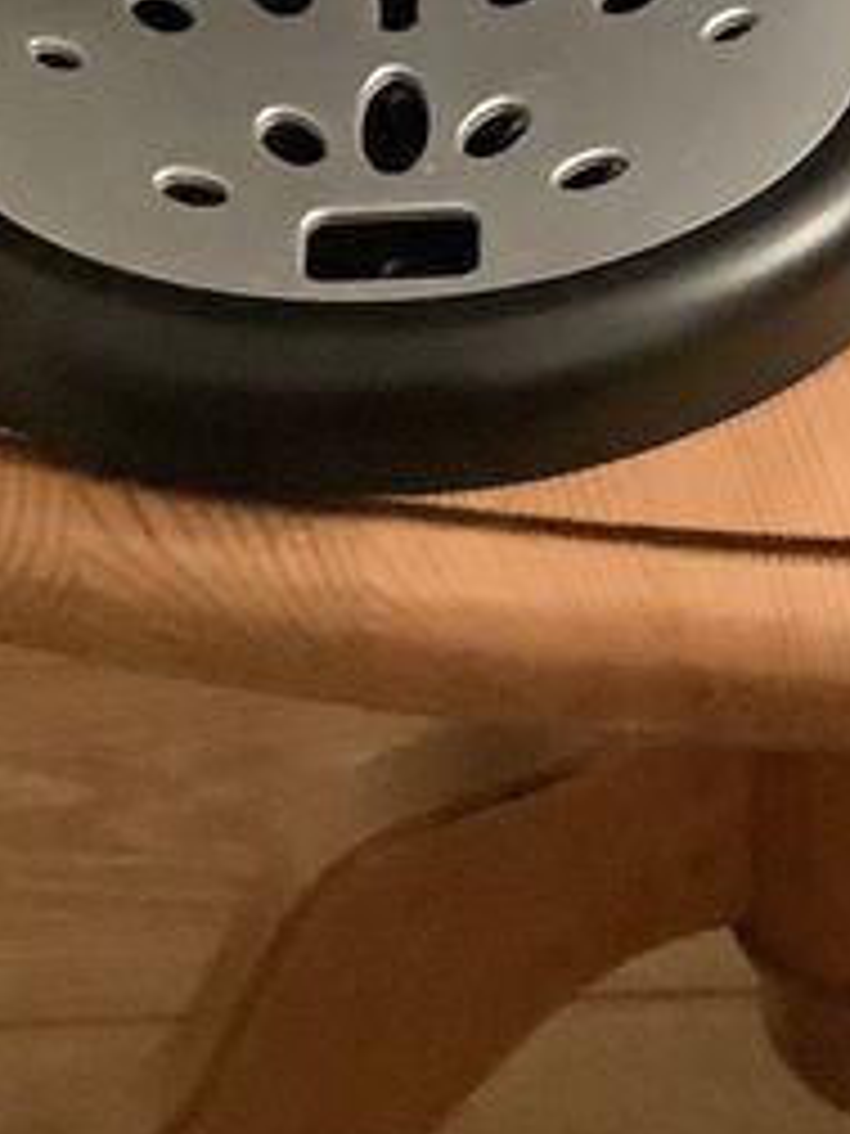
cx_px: 711
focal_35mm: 123
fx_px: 4027
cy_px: -814
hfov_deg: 12.0
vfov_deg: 14.4
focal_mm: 3.3
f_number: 2.4
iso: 500
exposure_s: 1/25
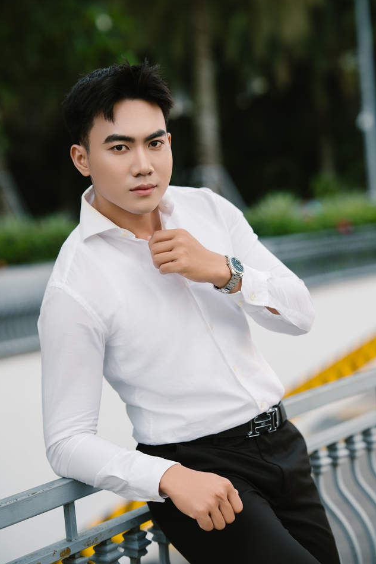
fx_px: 1347
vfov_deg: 23.6
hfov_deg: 15.9
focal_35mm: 86
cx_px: 187
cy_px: 279
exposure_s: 1/800
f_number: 2.5
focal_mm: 85
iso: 125
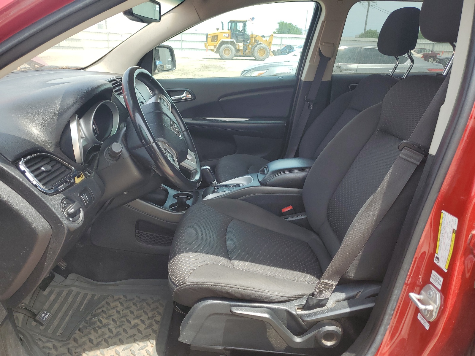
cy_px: 178
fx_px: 357
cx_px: 238
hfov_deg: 67.3
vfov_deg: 53.1
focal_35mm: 26
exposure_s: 1/769
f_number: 1.5
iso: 50
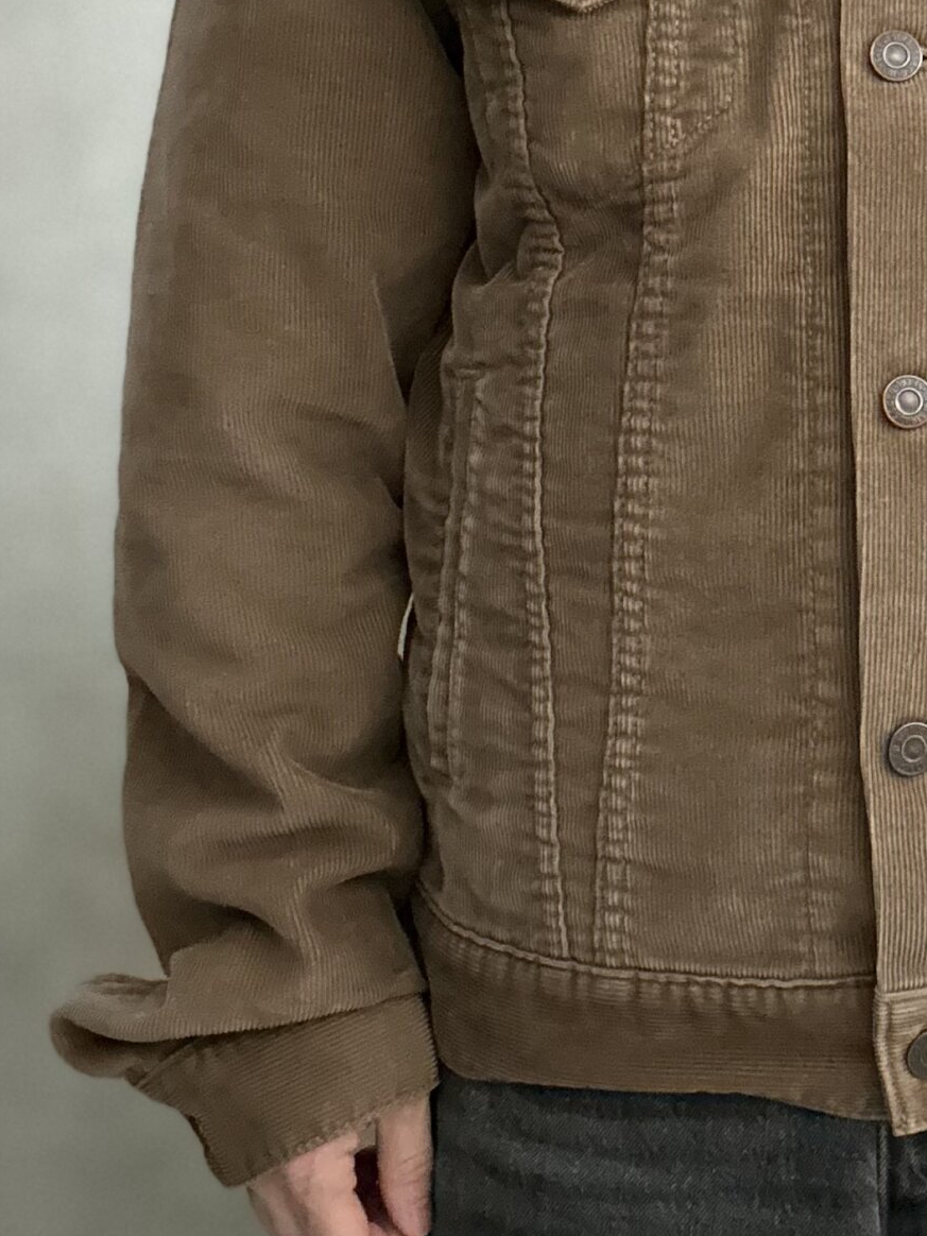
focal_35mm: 66
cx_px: 856
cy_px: 422
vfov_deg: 29.2
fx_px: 2357
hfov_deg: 21.7
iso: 640
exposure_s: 1/26
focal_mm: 2.69
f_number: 1.9
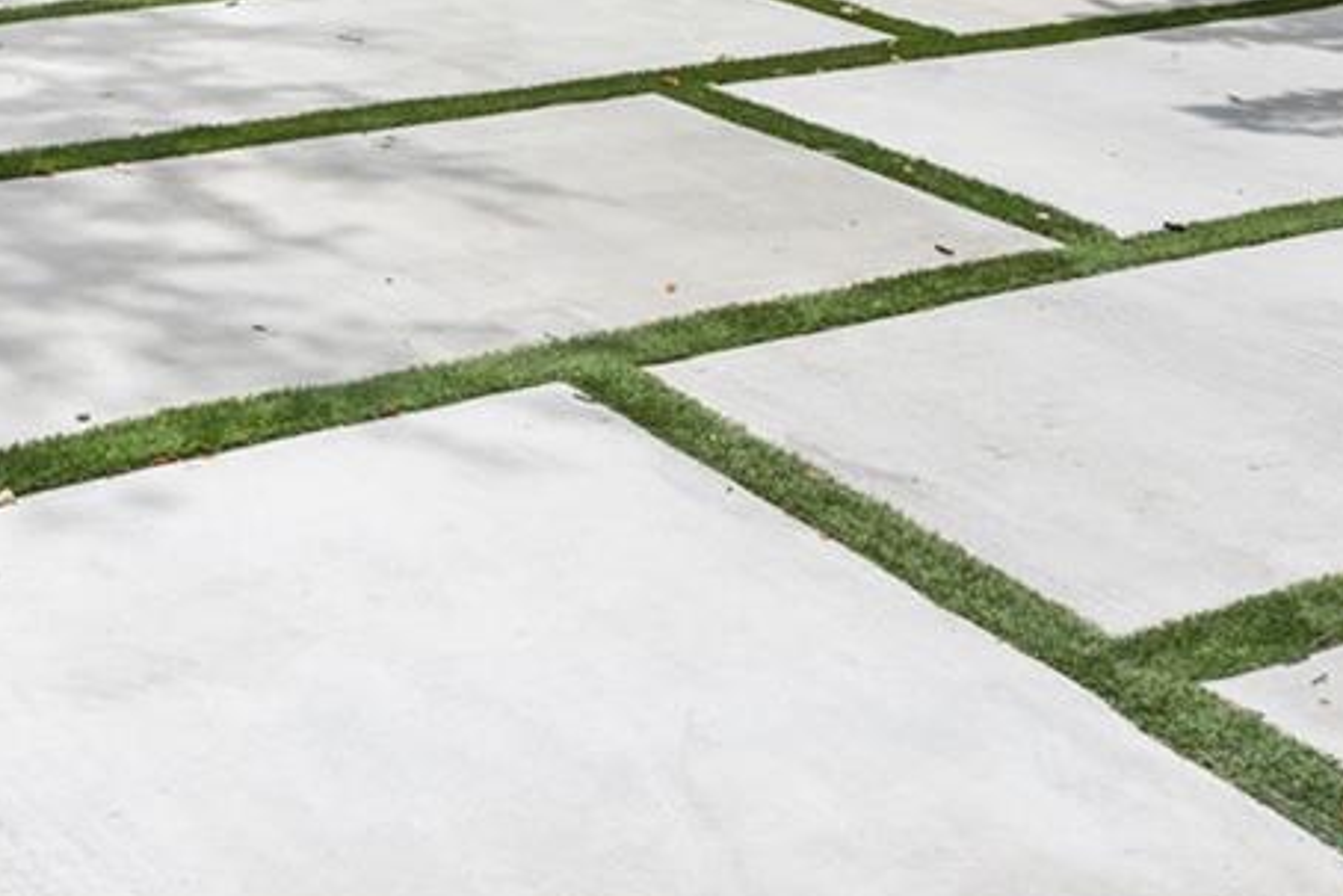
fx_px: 2761
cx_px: 296
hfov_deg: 26.9
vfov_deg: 16.4
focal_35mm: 74
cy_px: -557
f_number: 14
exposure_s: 1/40
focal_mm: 21
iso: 100
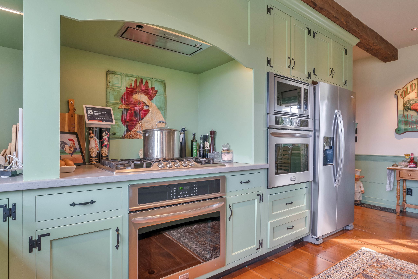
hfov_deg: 86.4
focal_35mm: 19
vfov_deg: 64.6
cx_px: 180
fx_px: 221
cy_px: 142
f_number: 8
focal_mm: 16
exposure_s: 1/20
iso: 800
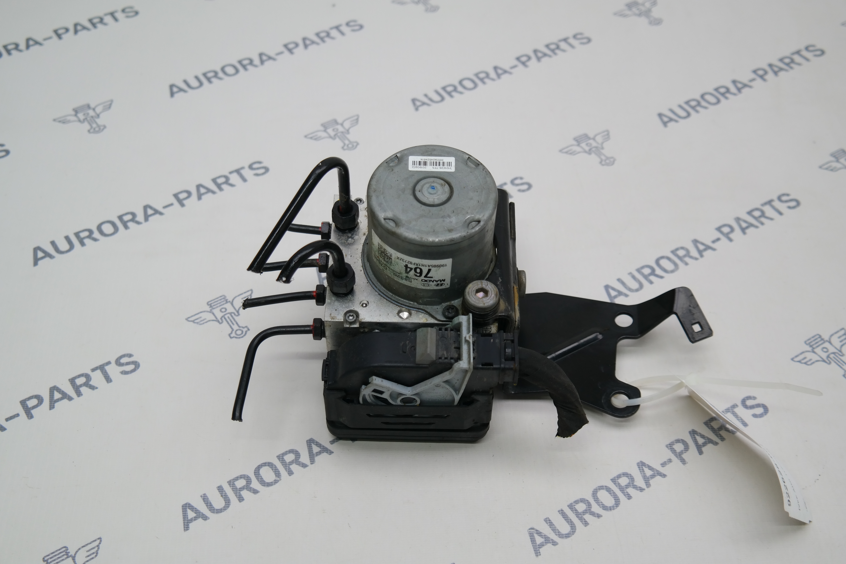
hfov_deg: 42.7
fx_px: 1081
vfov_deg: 29.2
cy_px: 282
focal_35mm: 46
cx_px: 423
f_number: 4.5
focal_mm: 30
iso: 200
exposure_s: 1/80
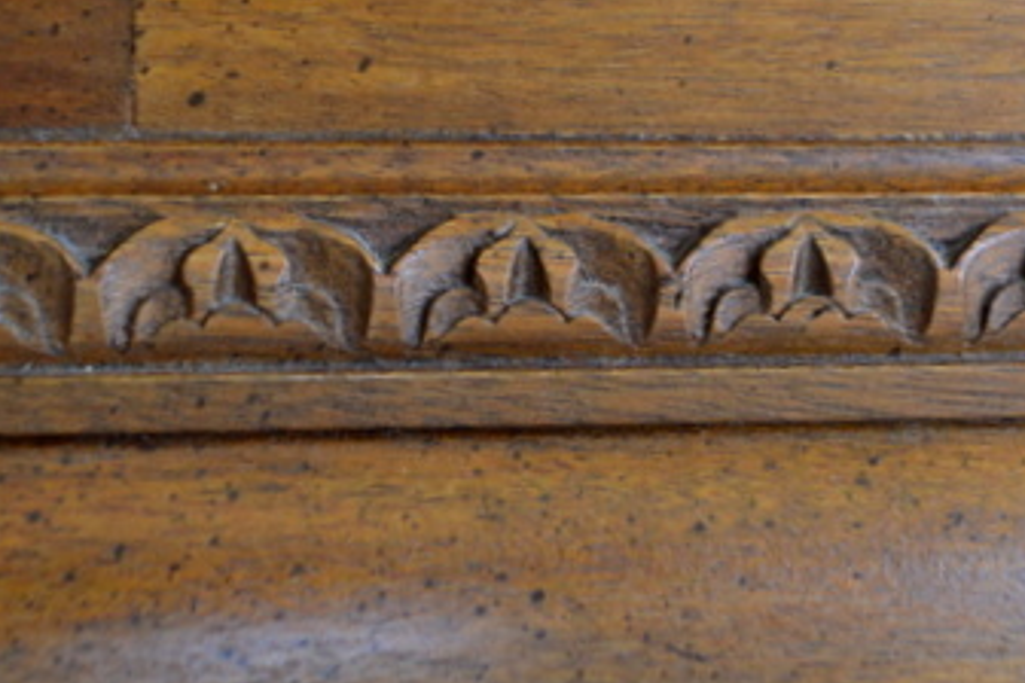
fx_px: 2135
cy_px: 82
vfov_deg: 17.9
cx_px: 516
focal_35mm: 75
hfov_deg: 27.0
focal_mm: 24
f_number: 4
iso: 560
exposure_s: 1/15
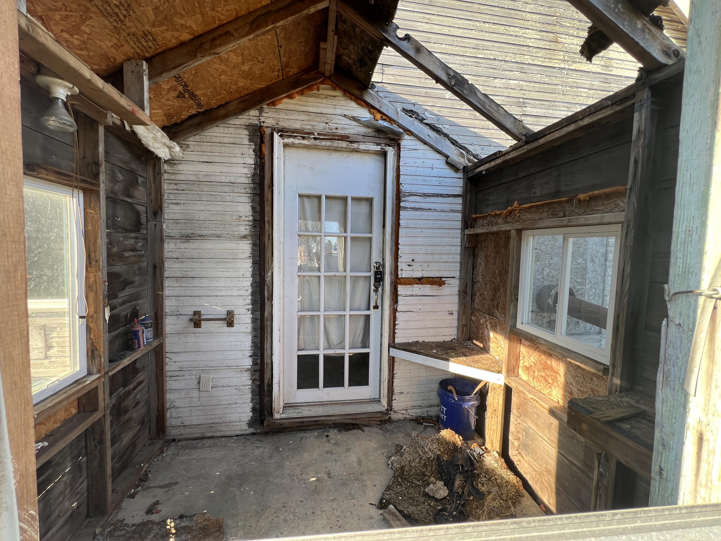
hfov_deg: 106.2
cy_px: 270
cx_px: 360
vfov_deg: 89.9
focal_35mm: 13
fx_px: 271
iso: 32
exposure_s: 1/99
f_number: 1.8
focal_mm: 1.57
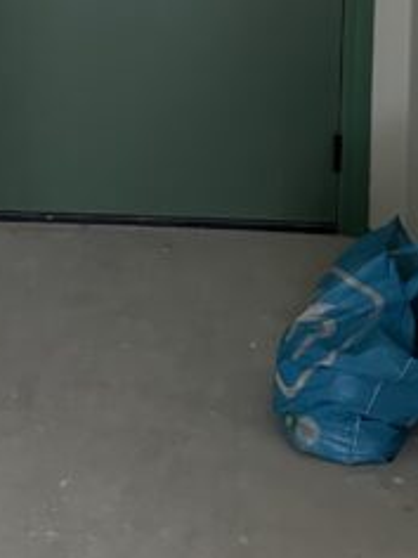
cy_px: -286
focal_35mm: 104
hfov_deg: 14.2
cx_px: 191
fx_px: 1674
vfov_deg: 17.0
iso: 800
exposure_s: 1/60
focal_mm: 6.86
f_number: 1.78
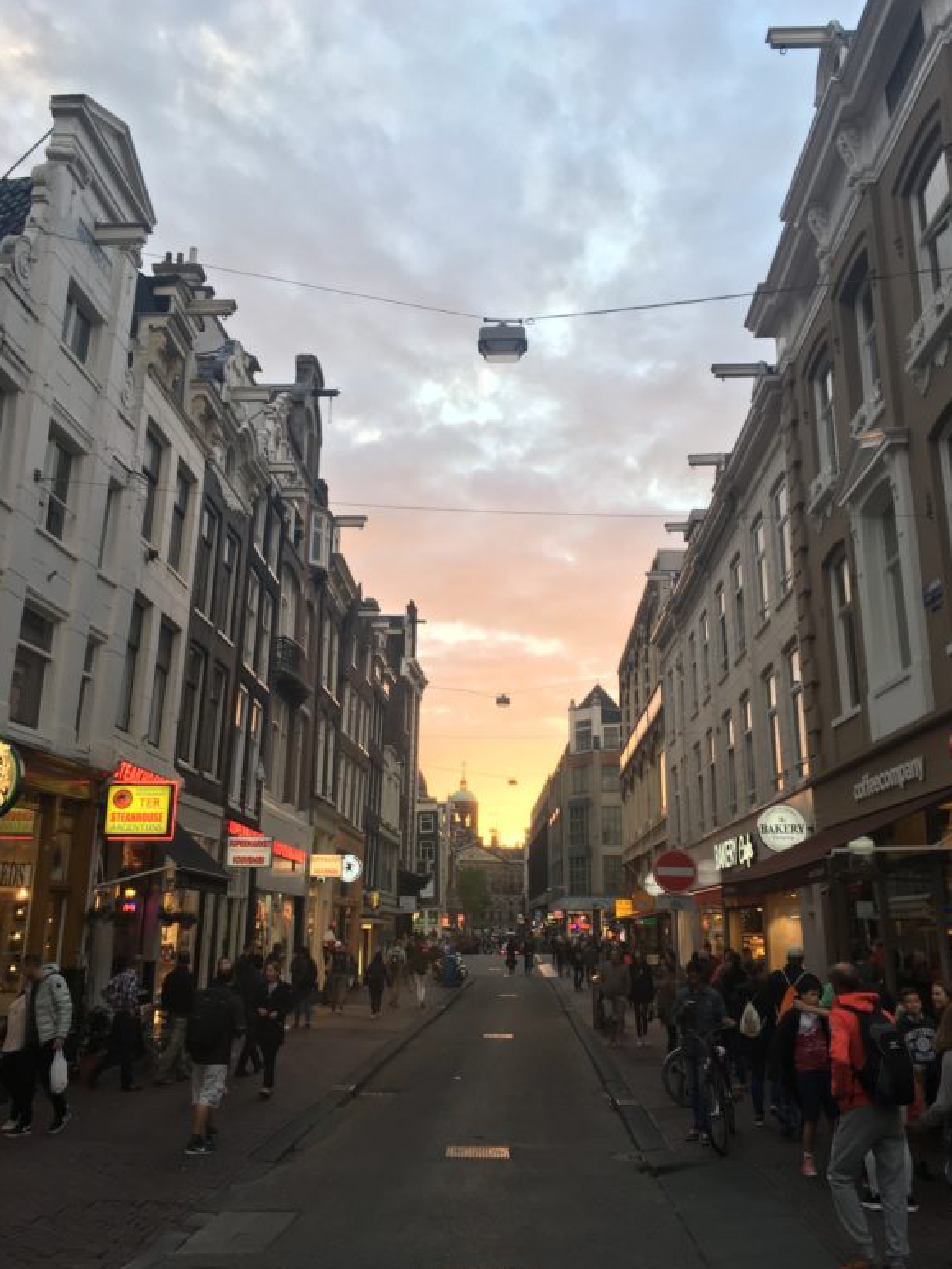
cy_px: 622
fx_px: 1100
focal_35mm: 30
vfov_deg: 60.0
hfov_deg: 46.8
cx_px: 483
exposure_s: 1/100
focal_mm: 4.15
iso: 40
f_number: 2.2
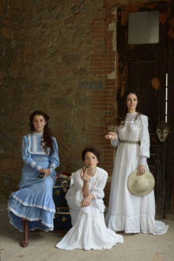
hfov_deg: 27.0
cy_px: 130
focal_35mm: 50
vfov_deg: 39.6
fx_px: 362
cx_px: 87
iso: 3200
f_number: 8
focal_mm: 50
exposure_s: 1/160
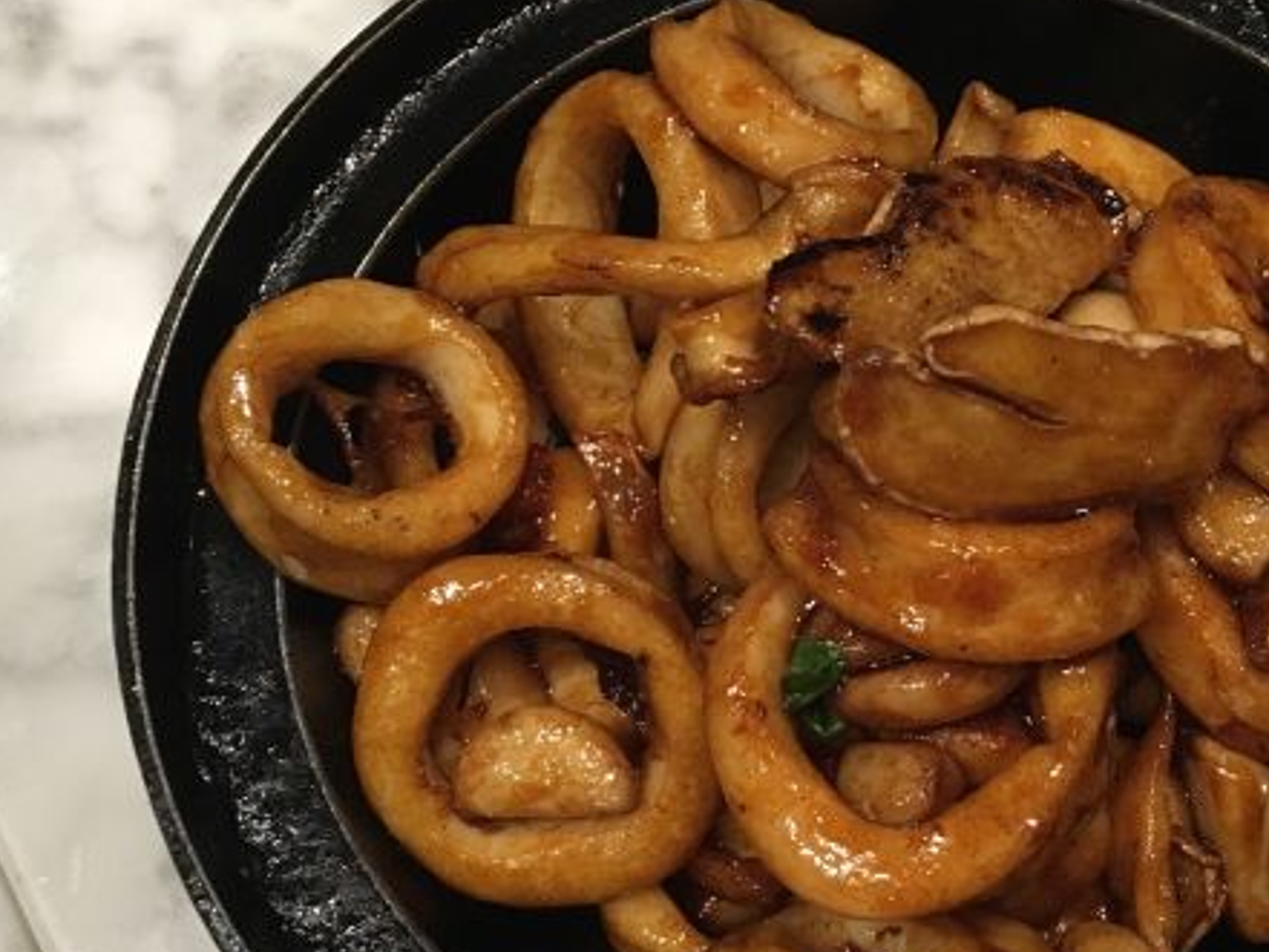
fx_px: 1687
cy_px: 551
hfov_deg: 40.4
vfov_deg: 31.5
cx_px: 901
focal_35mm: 46
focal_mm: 4.15
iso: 200
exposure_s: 1/17
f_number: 2.2
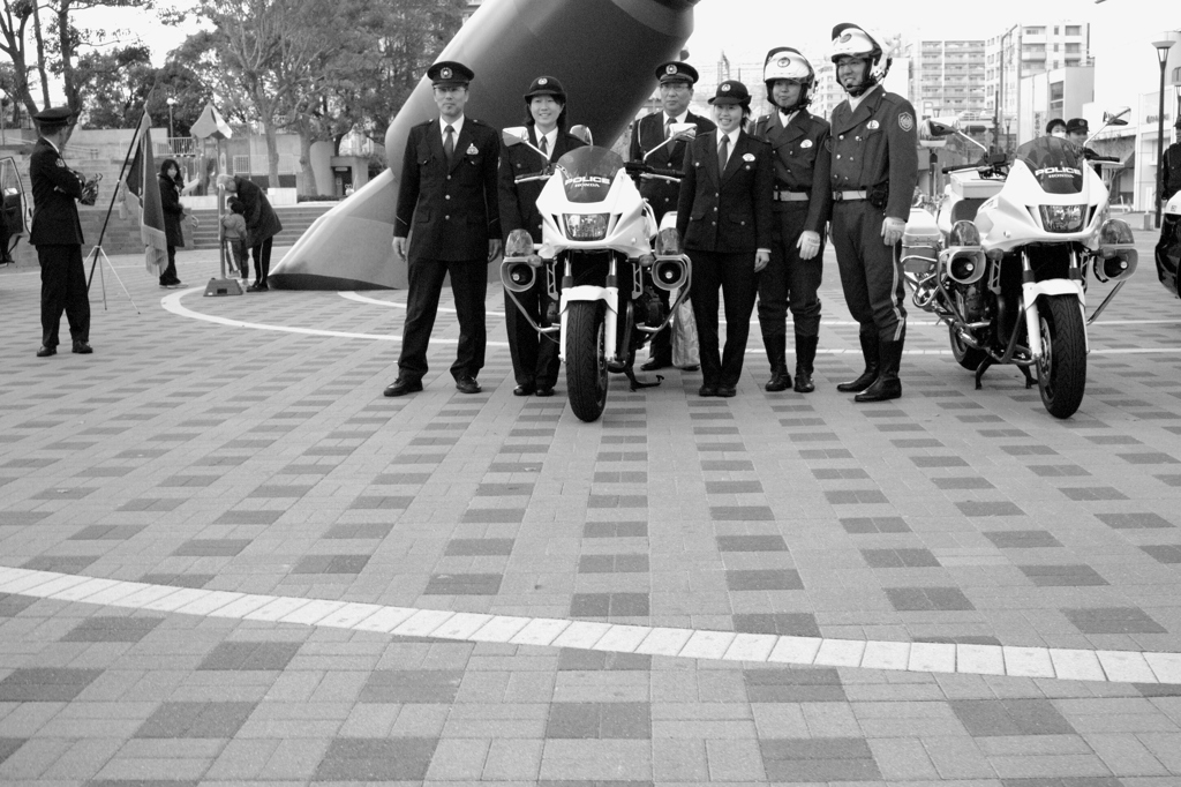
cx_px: 590
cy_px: 394
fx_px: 1345
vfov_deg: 32.6
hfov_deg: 47.4
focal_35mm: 41
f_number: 7.1
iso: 800
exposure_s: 1/250
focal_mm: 24.2
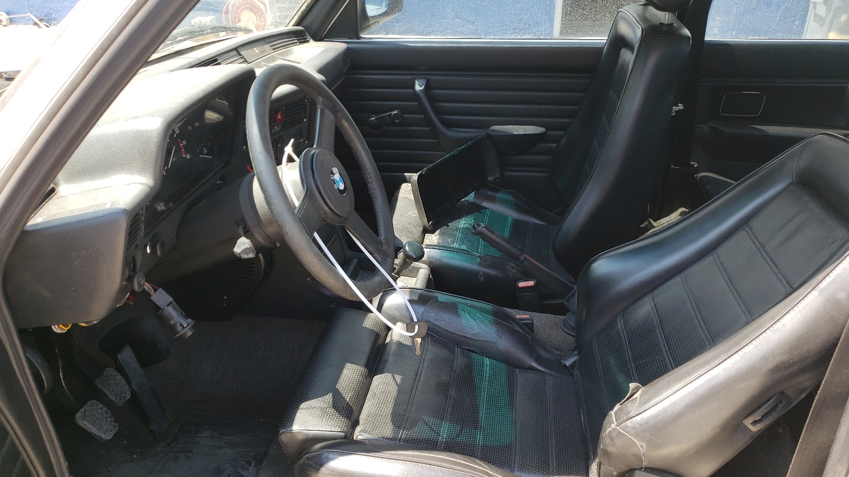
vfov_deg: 39.9
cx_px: 427
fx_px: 653
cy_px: 302
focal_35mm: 29
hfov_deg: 66.1
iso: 50
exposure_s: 1/286
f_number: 1.5
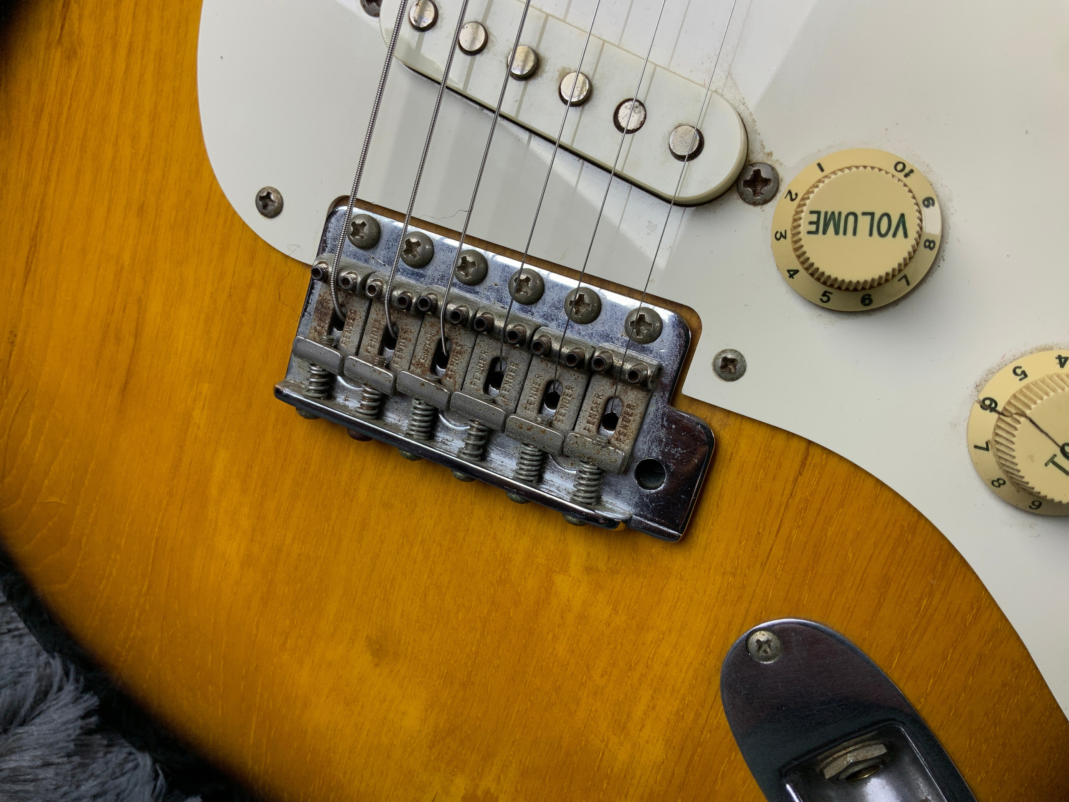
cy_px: 401
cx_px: 534
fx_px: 896
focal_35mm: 29
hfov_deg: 61.7
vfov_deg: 48.2
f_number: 1.8
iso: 40
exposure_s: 1/100
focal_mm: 3
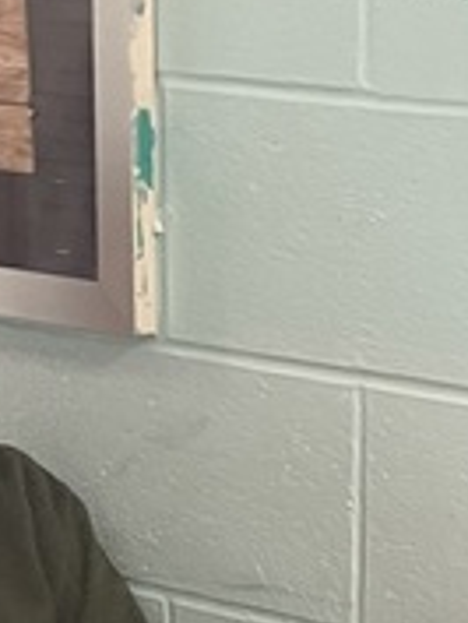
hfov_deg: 9.8
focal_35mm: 150
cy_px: 880
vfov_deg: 12.6
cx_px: 563
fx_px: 2701
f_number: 1.6
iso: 320
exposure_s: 1/60
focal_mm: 4.2
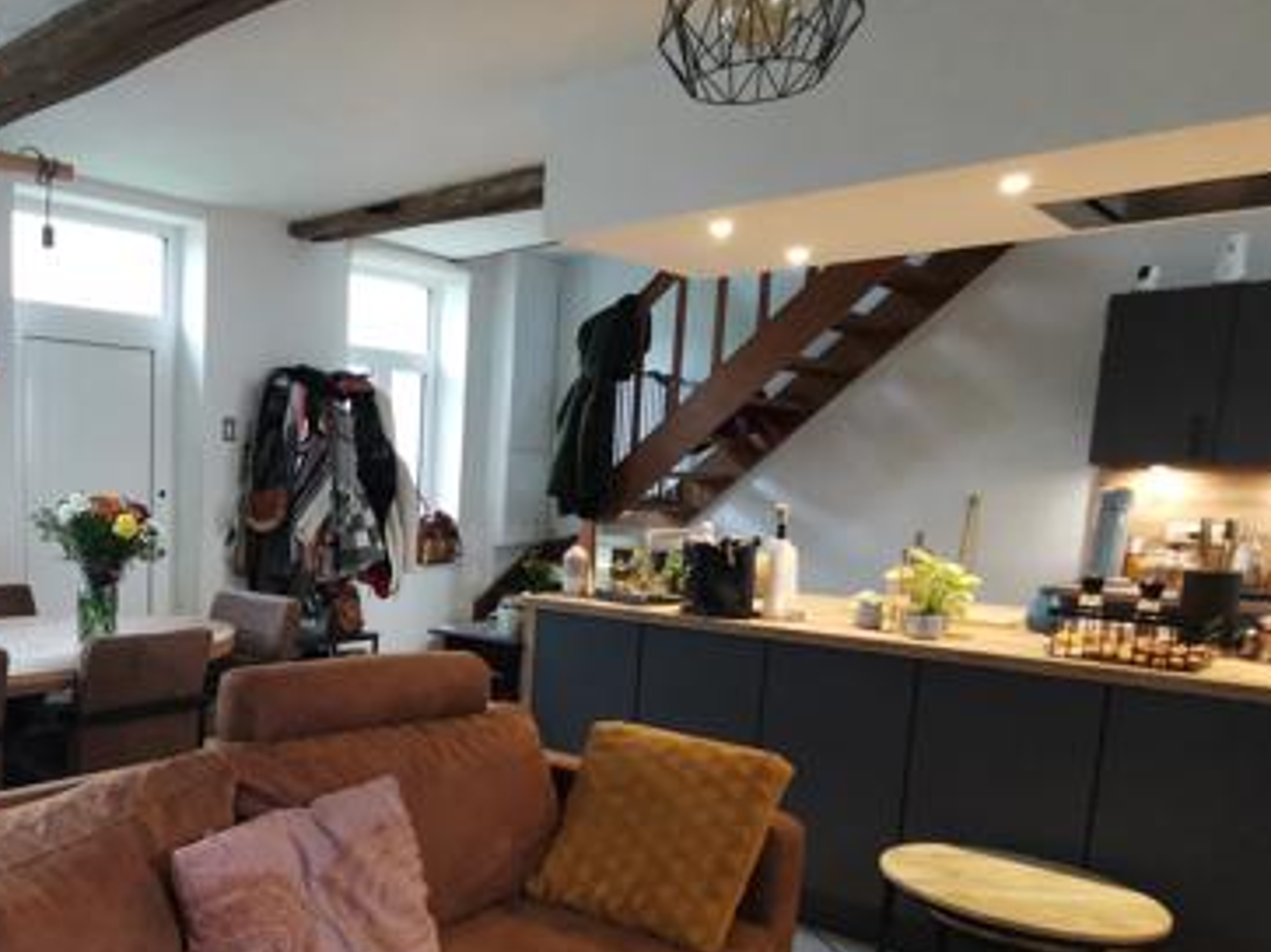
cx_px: 231
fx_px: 1101
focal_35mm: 30
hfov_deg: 55.2
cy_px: 602
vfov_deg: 46.3
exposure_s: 1/25
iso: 400
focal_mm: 2.26
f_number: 2.2
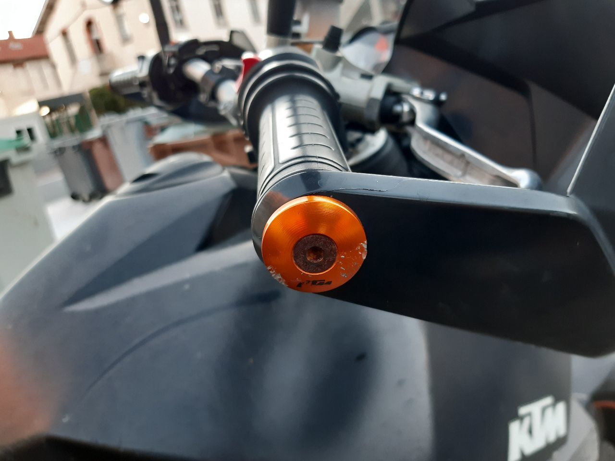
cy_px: 230
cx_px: 308
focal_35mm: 26
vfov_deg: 53.1
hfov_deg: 67.3
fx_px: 462
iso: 160
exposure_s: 1/50
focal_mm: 3.92
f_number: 1.7
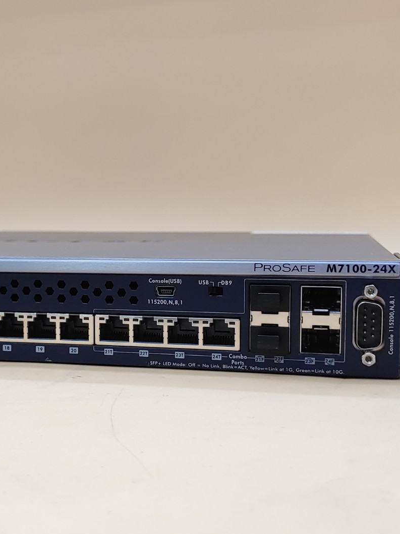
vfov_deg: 38.9
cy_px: 269
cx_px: 122
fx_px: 755
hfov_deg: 29.4
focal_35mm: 49
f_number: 1.8
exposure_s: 1/120
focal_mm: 4.36
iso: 100
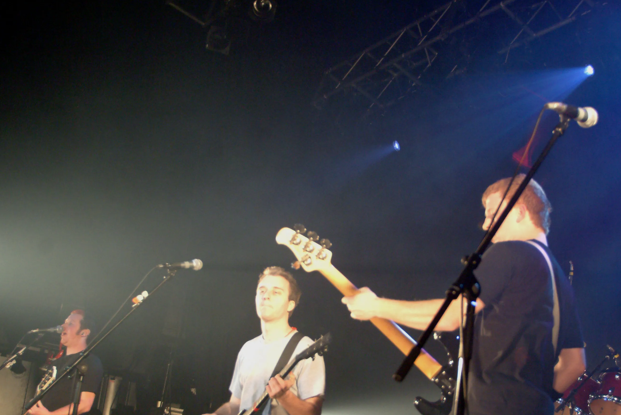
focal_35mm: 52
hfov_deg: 37.9
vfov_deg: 25.7
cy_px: 328
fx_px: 895
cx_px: 405
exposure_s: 1/350
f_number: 3
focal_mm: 21
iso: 800
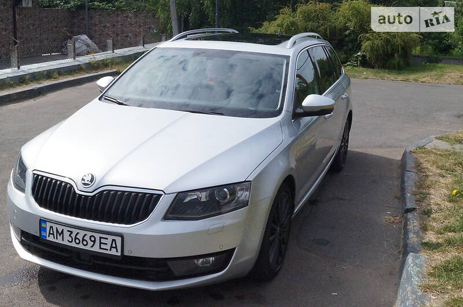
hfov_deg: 49.6
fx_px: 501
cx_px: 232
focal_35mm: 39
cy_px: 154
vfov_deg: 34.1
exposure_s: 1/4000
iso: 3200
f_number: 16
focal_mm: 26
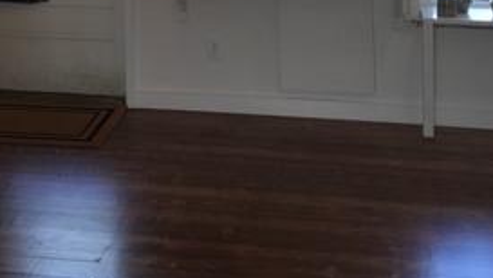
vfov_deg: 15.3
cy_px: -116
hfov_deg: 28.1
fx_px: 968
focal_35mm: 74
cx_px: 114
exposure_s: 1/120
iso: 40
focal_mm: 4.15
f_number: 2.2
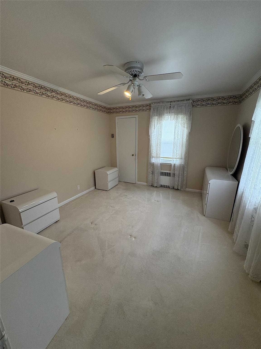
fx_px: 141
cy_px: 174
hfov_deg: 85.7
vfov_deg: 102.1
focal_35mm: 14
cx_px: 130
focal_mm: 2.22
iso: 160
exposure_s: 1/120
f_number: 2.2
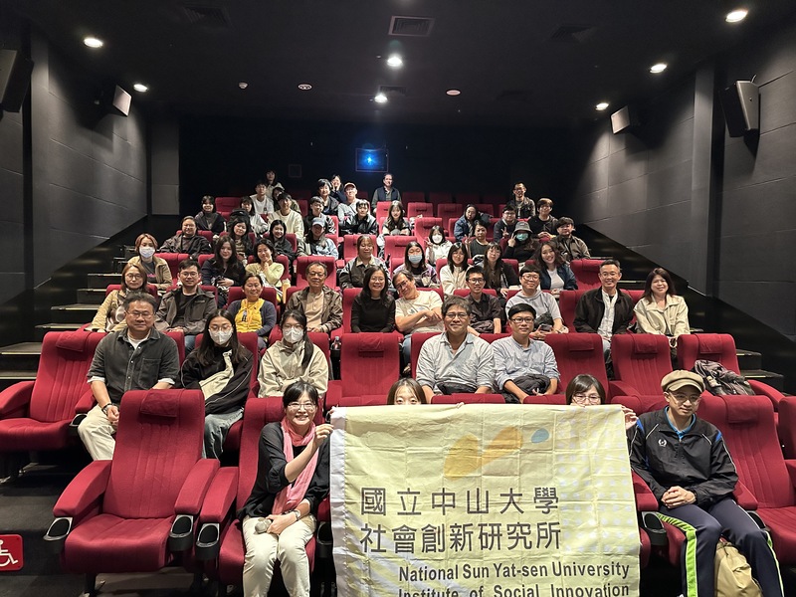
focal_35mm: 24
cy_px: 298
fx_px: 552
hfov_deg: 71.6
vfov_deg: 56.8
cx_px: 398
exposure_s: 1/30
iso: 800
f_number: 1.78
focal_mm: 6.86
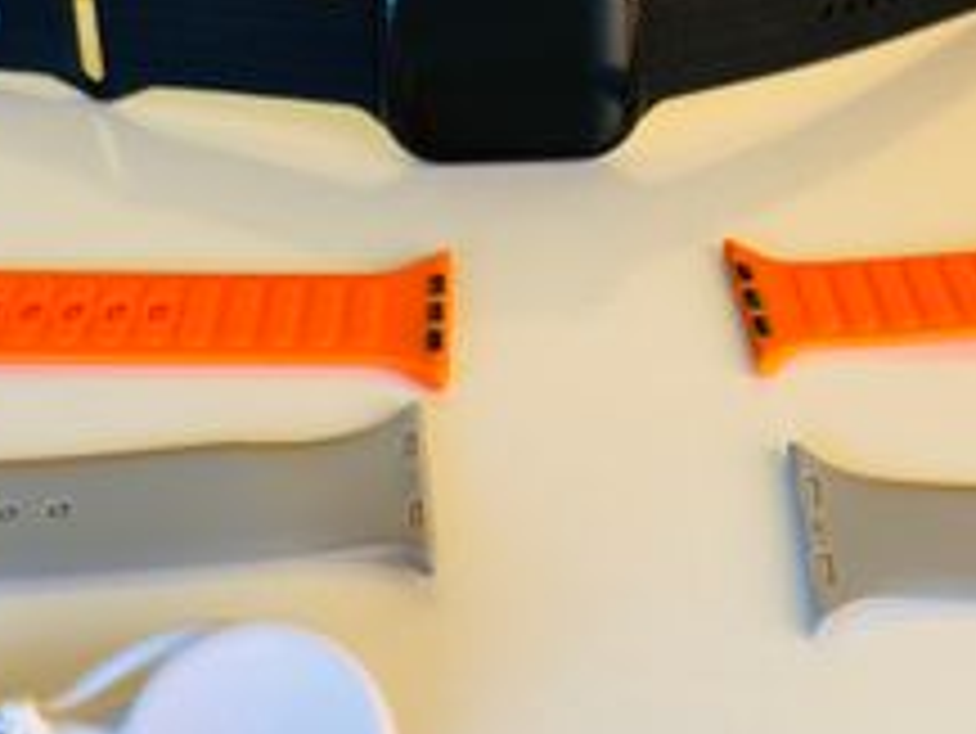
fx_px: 1354
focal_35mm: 48
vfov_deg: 30.3
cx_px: 616
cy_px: 374
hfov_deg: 39.3
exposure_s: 1/118
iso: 32
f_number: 1.5
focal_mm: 5.7
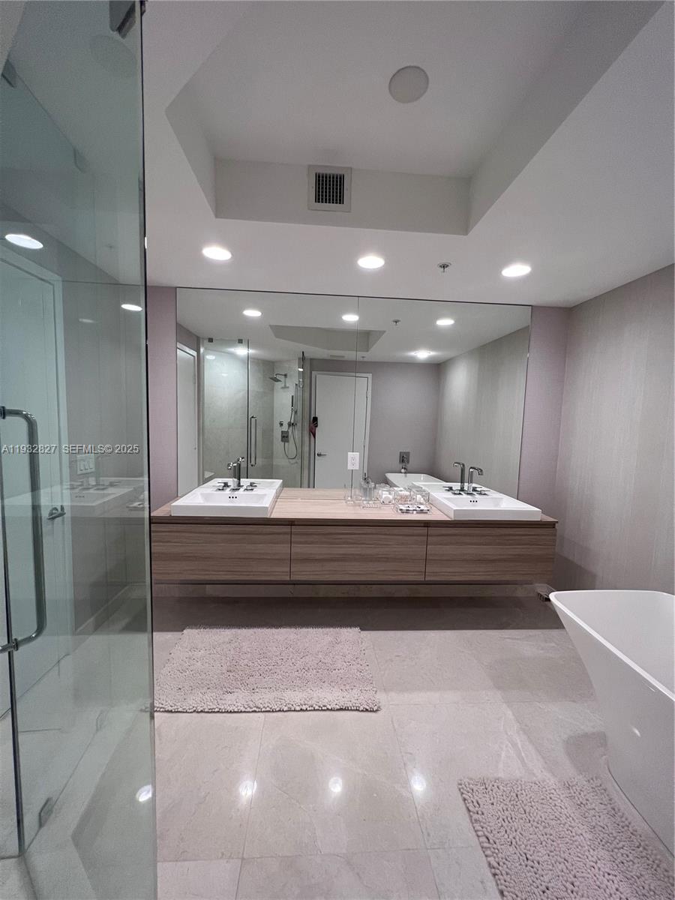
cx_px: 338
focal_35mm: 13
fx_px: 338
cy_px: 450
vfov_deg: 106.2
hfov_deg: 89.9
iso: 200
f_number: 1.8
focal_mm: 1.57
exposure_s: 1/120
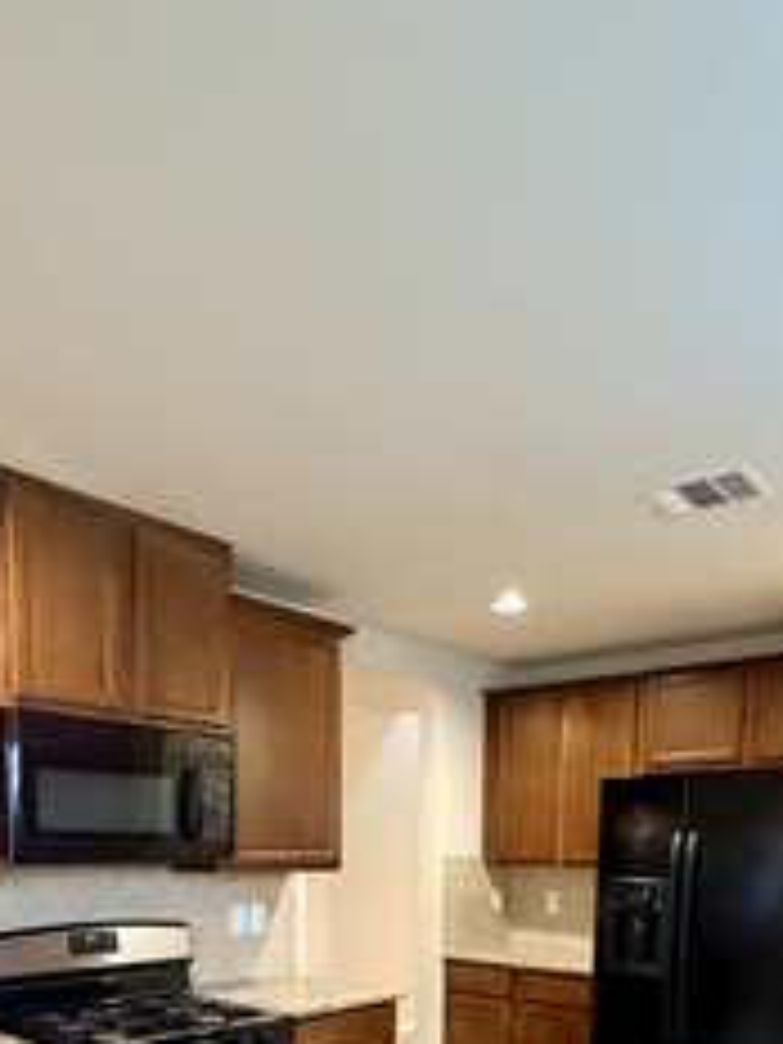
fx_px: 875
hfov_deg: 48.2
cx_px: 400
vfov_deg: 53.2
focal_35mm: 29
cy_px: 958
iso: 500
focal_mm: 2.22
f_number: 2.2
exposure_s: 1/60
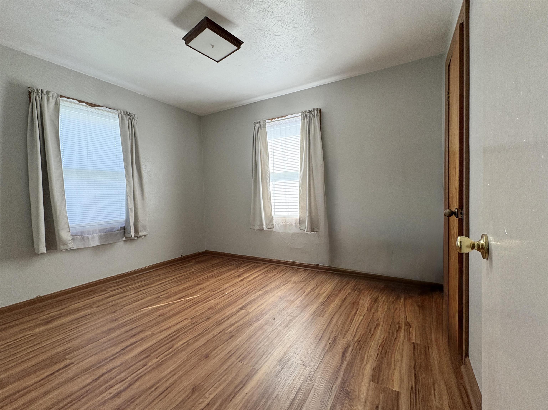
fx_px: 222
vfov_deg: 85.6
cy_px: 205
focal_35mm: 14
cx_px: 274
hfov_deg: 102.1
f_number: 2.2
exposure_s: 1/99
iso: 200
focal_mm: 2.22
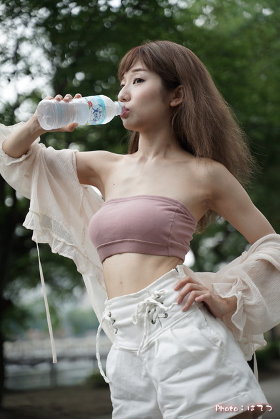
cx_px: 140
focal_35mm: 75
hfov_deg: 18.2
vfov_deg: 27.0
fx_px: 874
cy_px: 210
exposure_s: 1/2000
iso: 640
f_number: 2.8
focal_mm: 75
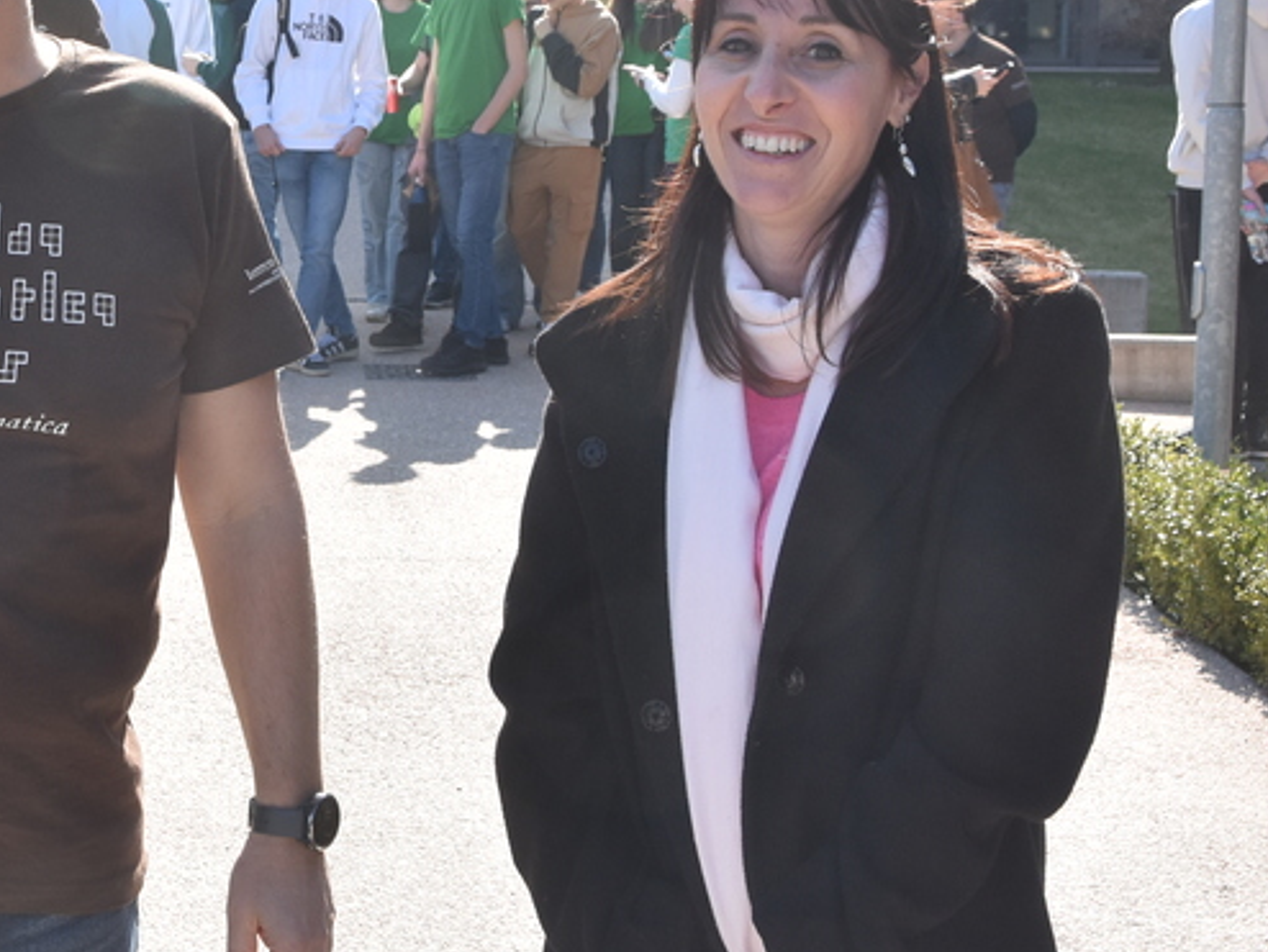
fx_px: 2822
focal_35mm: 77
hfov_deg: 24.4
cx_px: 69
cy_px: 223
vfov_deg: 19.0
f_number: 8
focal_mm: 22
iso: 450
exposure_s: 1/500
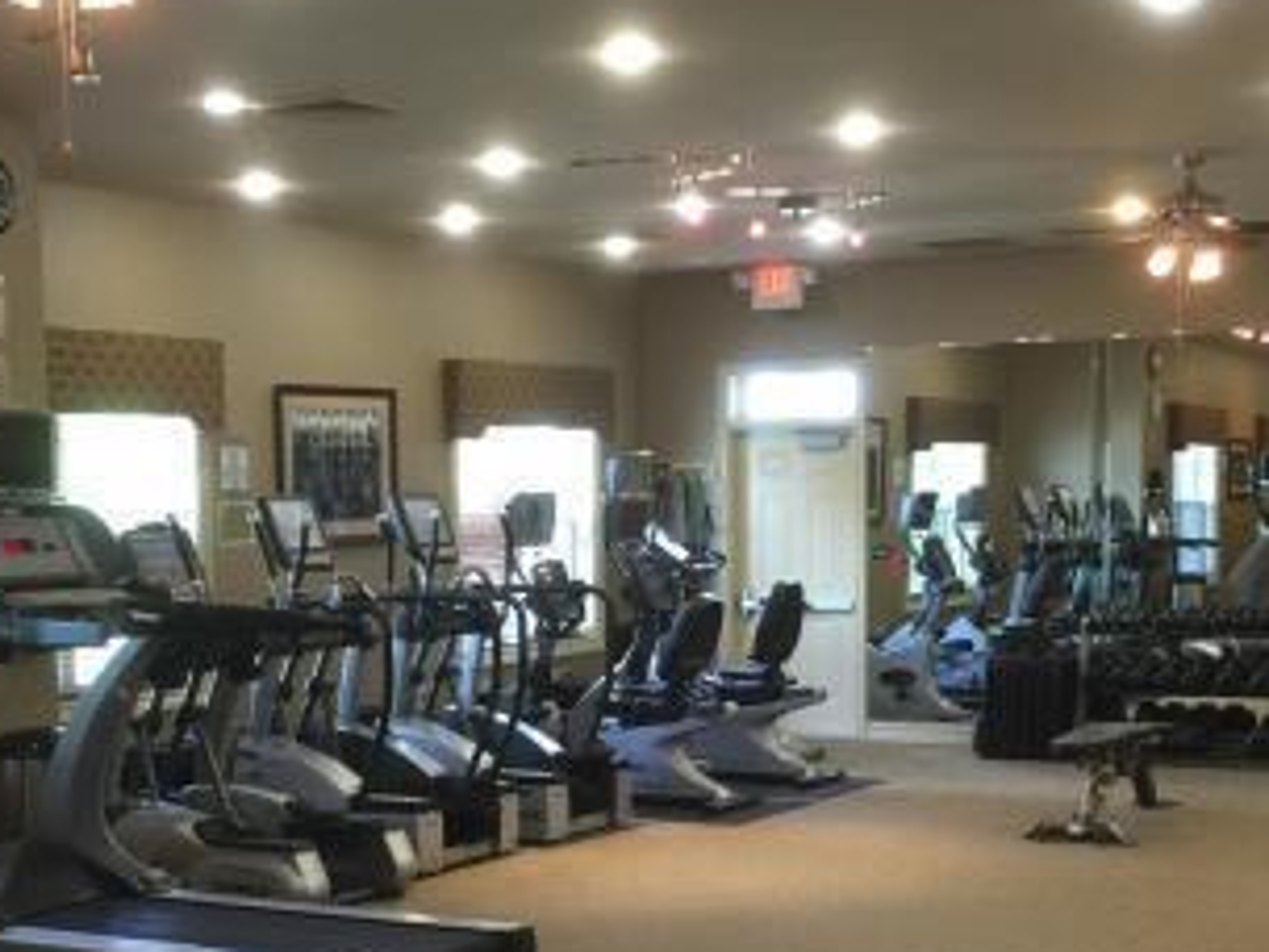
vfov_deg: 23.7
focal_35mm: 61
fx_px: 2236
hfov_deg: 31.7
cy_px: 743
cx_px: 605
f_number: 2.2
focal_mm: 4.15
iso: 64
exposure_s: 1/15
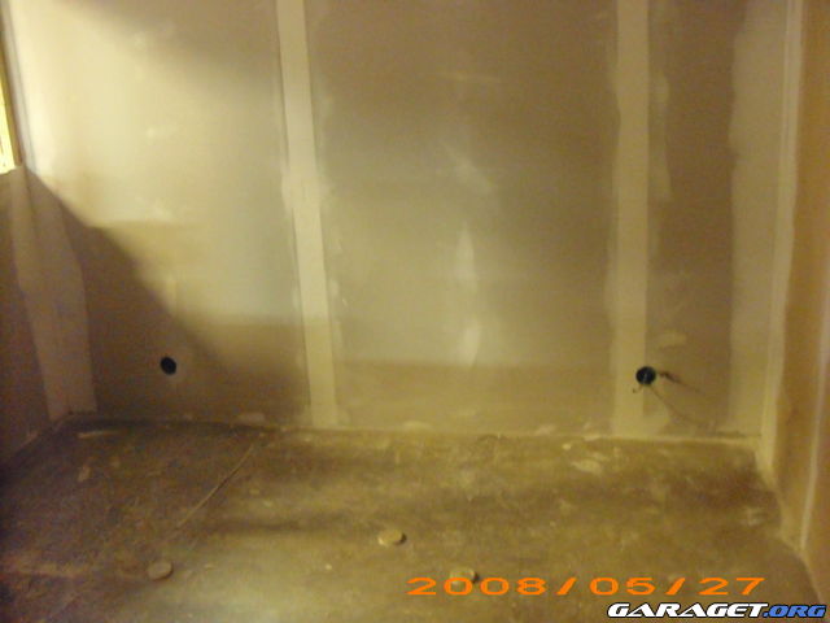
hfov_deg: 50.1
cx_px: 415
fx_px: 887
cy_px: 312
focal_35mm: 37
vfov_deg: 38.7
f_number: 2.7
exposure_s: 1/5
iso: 1250
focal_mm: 6.2
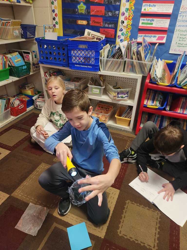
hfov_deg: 58.9
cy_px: 125
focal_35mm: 23
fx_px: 166
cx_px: 94
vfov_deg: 73.9
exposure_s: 1/120
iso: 400
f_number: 1.8
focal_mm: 5.4
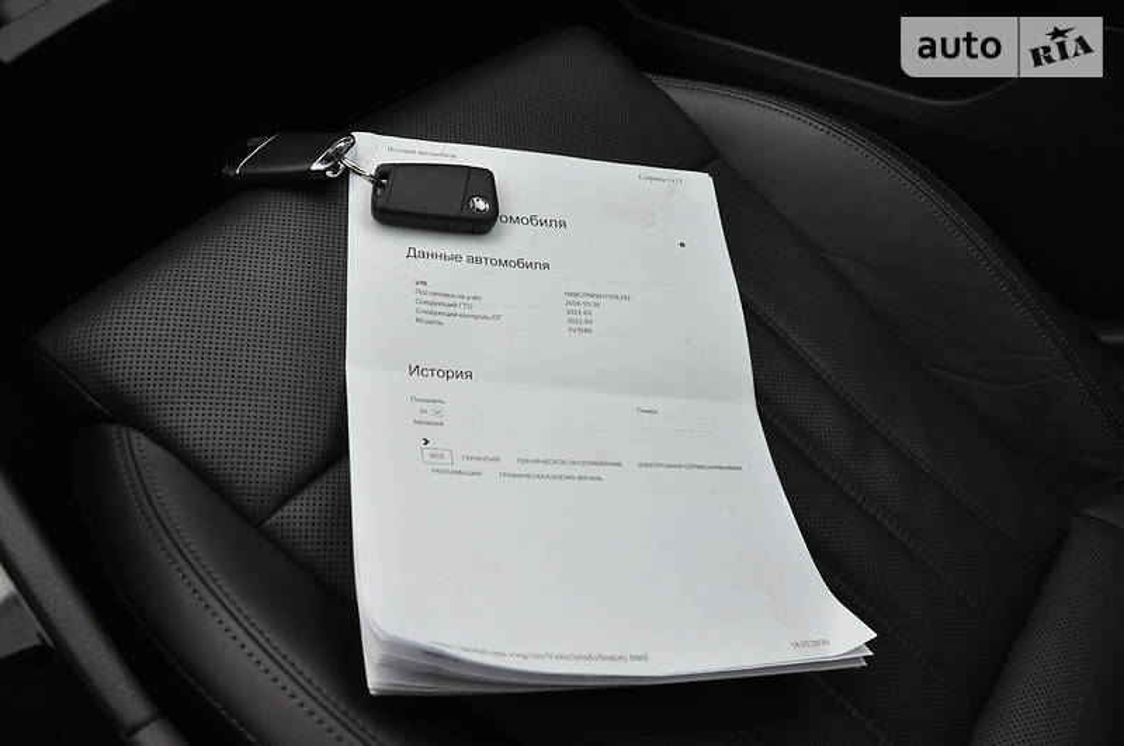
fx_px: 842
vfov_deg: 47.8
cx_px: 562
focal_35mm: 27
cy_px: 373
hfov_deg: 67.5
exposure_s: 1/250
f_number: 8
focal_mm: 18
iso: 800
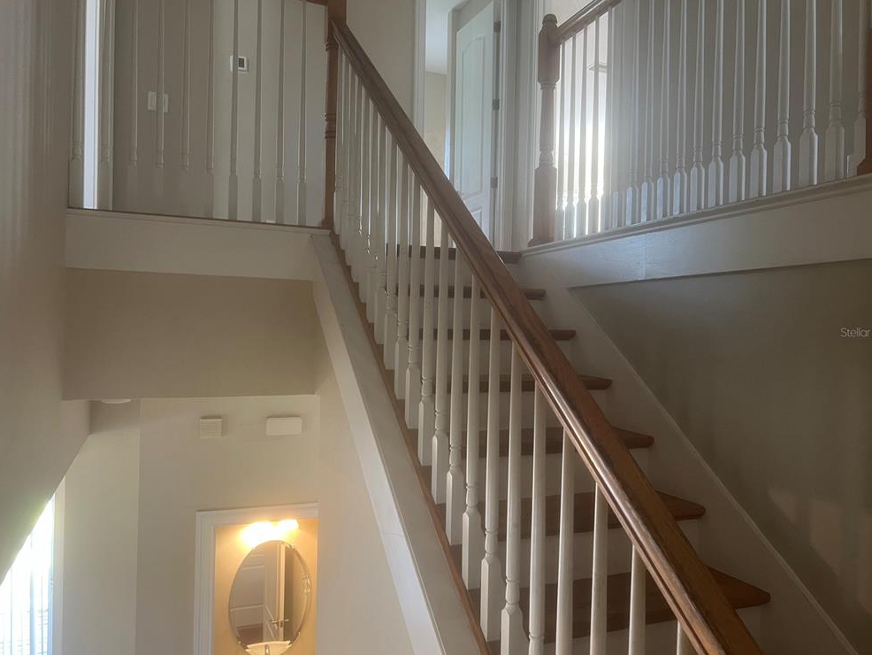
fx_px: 680
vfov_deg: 51.4
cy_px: 332
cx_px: 441
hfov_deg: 65.3
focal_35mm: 27
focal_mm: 5.7
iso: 160
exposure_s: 1/60
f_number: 1.5
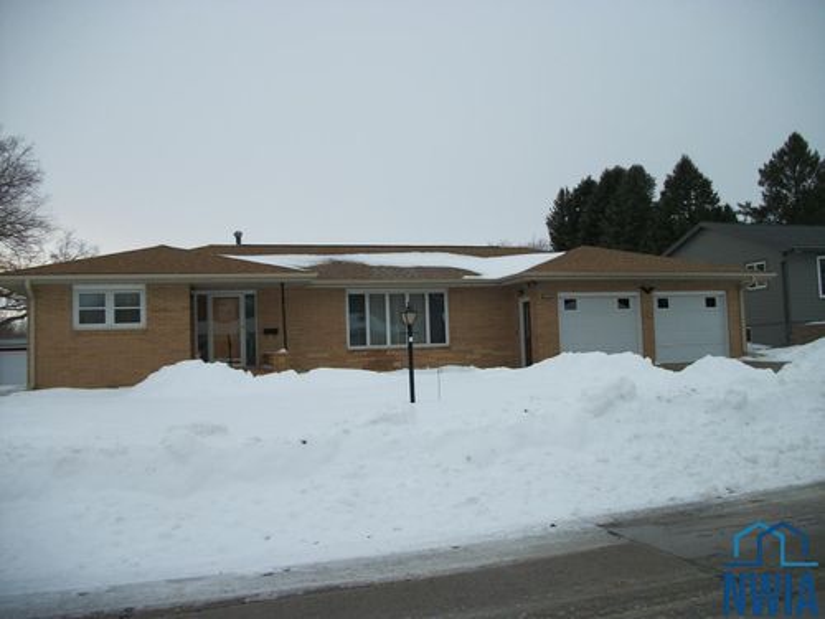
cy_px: 310
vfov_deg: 44.2
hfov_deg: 56.8
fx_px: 763
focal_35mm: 32
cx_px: 412
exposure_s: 1/125
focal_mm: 5.7
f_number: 2.9
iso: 80
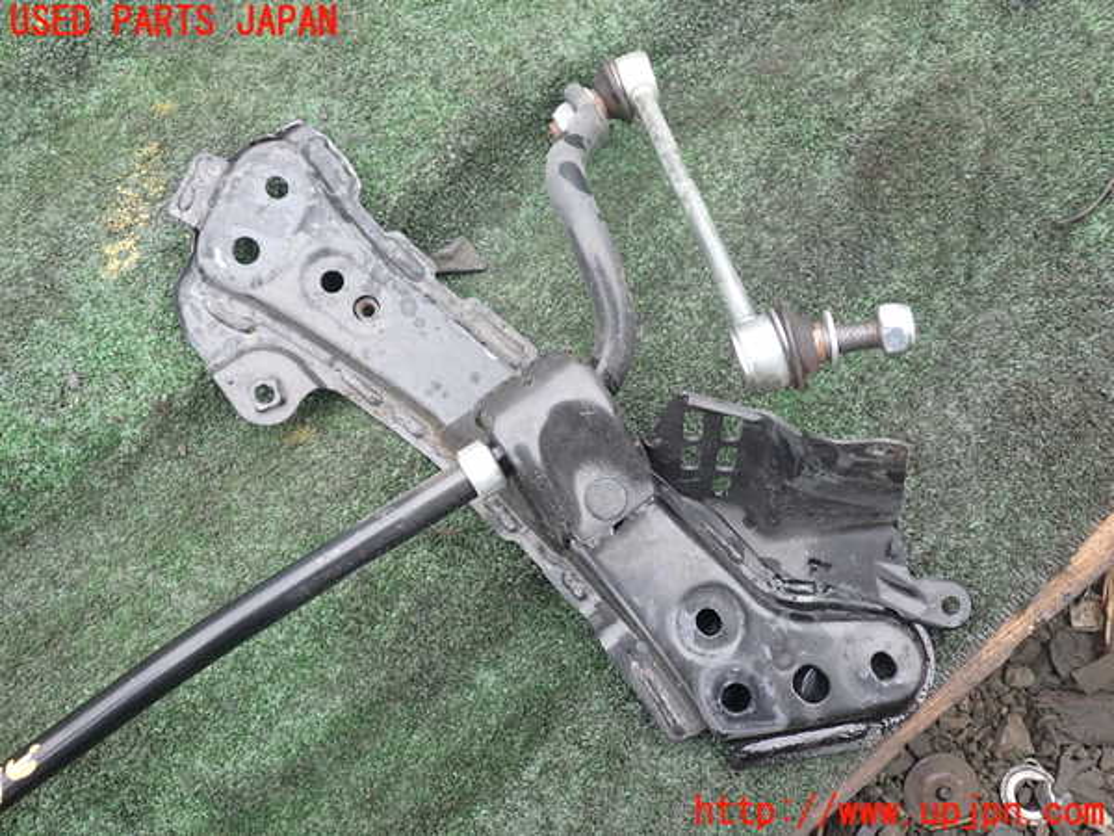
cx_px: 557
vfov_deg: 46.8
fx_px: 965
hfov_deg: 60.0
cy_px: 418
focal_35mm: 30
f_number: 2.3
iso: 100
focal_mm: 5.4
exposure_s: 1/100
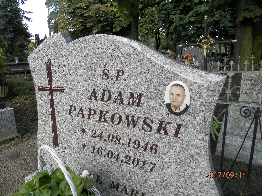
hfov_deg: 69.4
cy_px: 98
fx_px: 189
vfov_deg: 54.9
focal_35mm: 25
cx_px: 131
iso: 80
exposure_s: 1/80
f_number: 3.1
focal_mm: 4.5
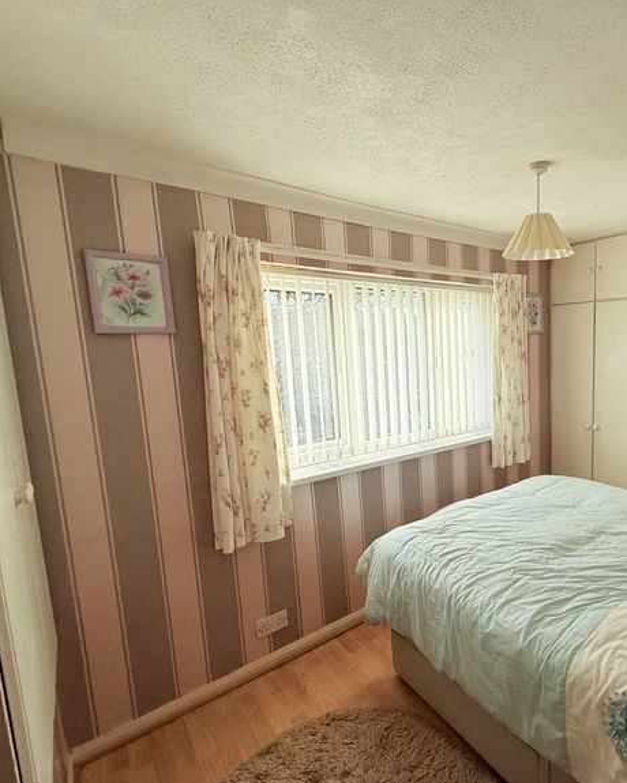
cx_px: 478
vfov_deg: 83.3
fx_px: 441
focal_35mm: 19
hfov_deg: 66.0
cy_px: 406
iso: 50
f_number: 2.2
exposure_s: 1/275
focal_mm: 2.22
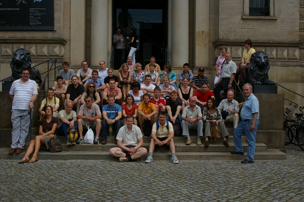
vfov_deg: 31.8
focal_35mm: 42
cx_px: 152
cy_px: 101
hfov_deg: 46.4
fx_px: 354
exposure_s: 1/350
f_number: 8
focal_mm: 28
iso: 200
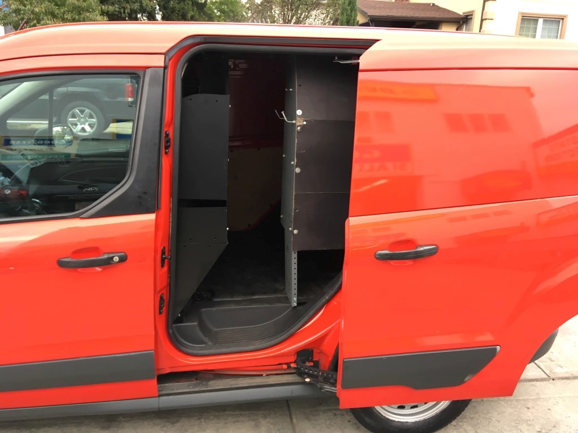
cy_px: 216
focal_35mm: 29
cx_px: 289
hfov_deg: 61.7
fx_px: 484
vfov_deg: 48.2
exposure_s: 1/40
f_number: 2.2
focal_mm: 4.15
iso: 25
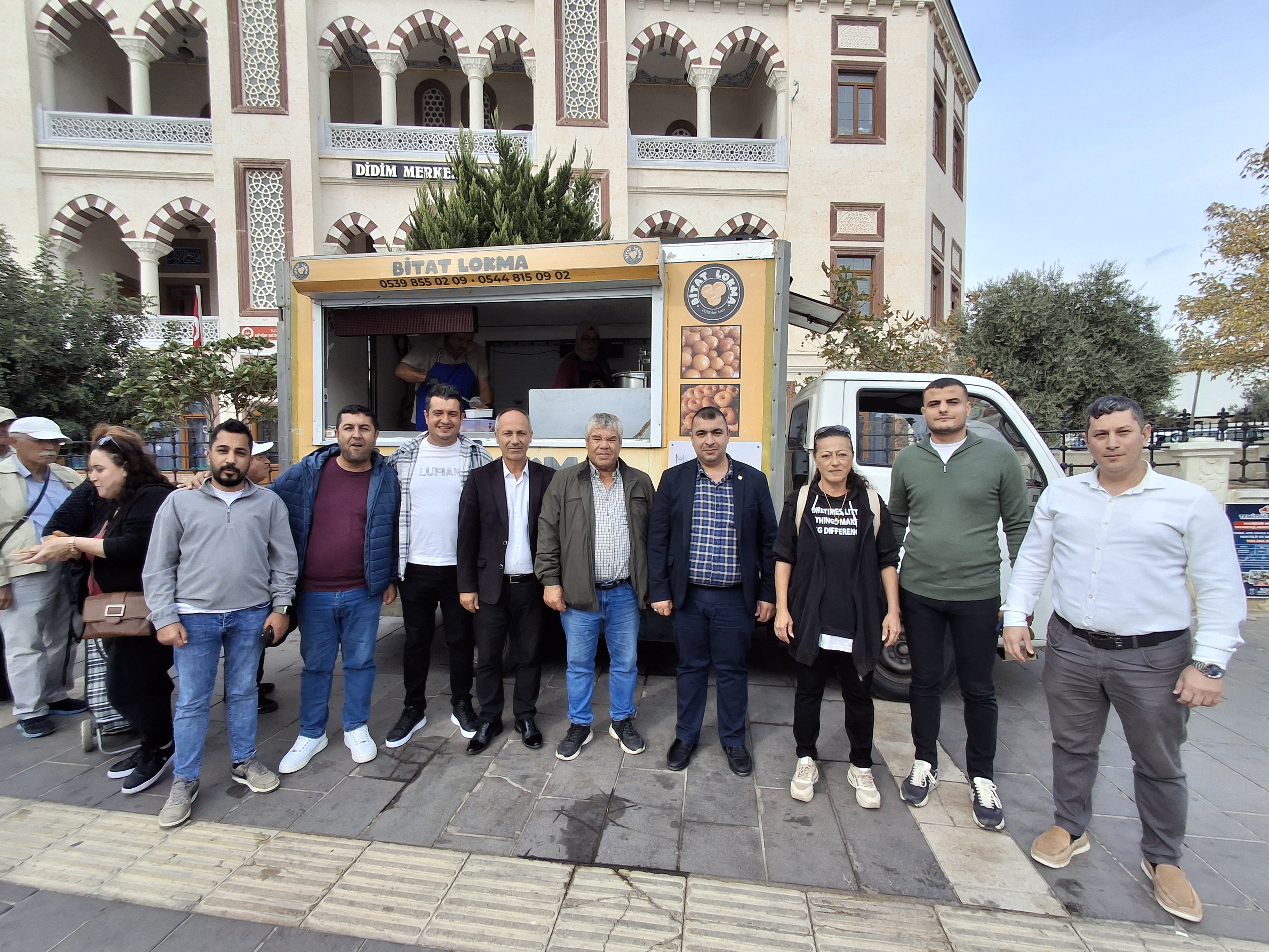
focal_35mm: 16
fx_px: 587
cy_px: 476
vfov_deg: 78.1
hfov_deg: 94.5
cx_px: 634
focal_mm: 1.64
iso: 40
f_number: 2.2
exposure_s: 1/927
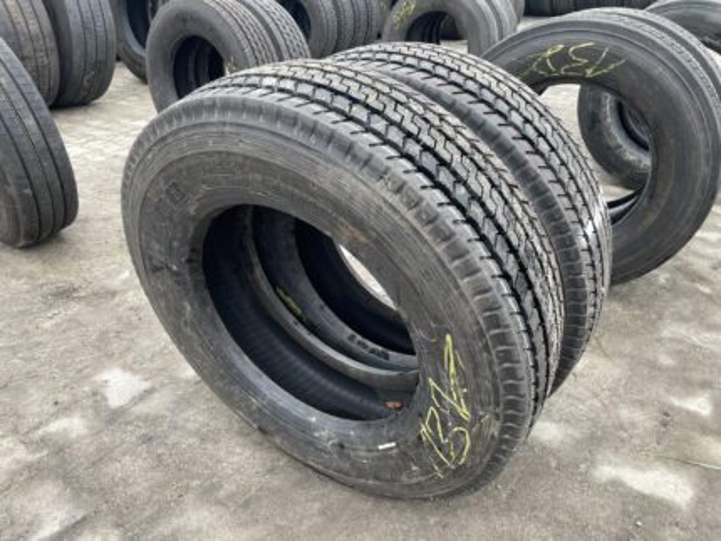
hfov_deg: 67.3
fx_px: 542
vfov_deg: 53.1
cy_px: 270
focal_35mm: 26
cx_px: 360
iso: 64
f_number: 1.6
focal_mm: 4.2
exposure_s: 1/121
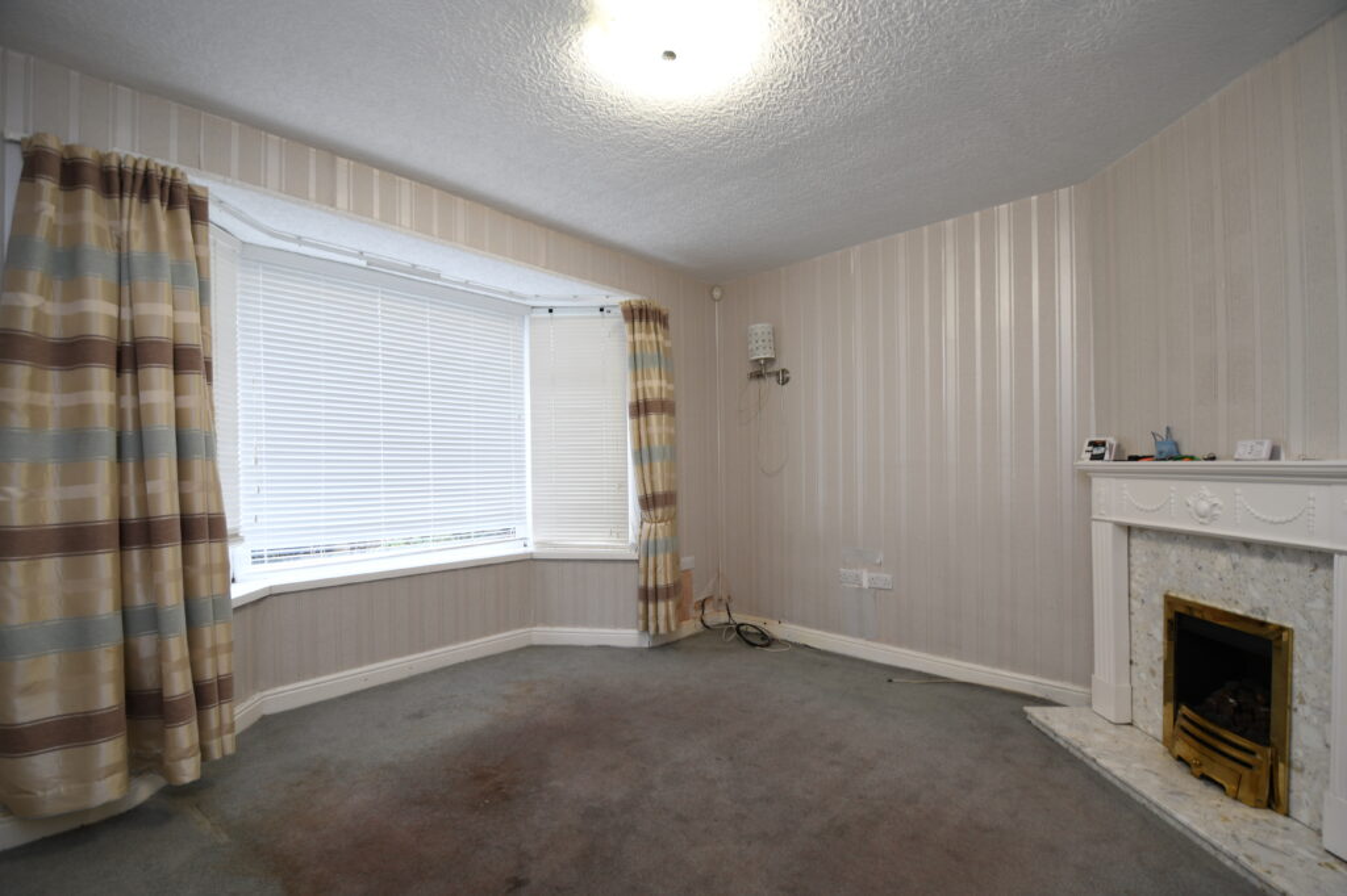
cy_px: 448
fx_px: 561
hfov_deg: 100.4
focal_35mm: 15
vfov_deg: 77.3
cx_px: 674
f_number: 3.5
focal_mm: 10
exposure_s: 1/15
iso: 100
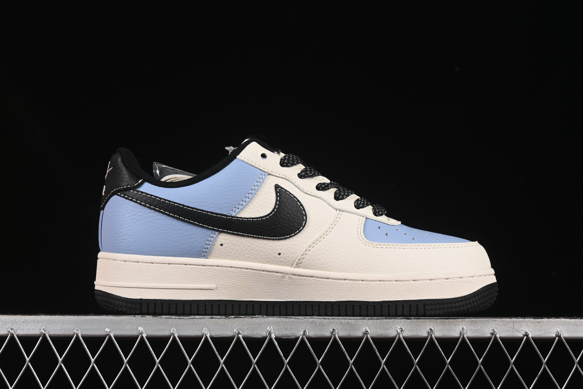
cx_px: 292
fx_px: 1214
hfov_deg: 27.0
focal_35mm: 75
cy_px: 194
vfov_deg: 18.2
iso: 160
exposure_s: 1/80
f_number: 8
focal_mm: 50
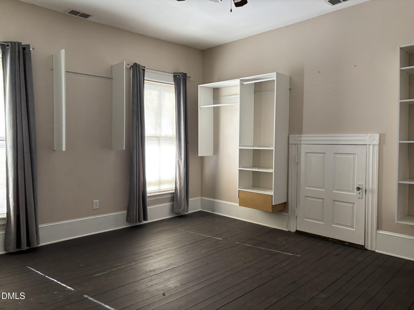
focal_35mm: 26
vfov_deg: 53.1
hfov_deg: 67.3
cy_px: 155
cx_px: 207
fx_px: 311
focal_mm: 5.96
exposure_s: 1/60
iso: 160
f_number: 1.6
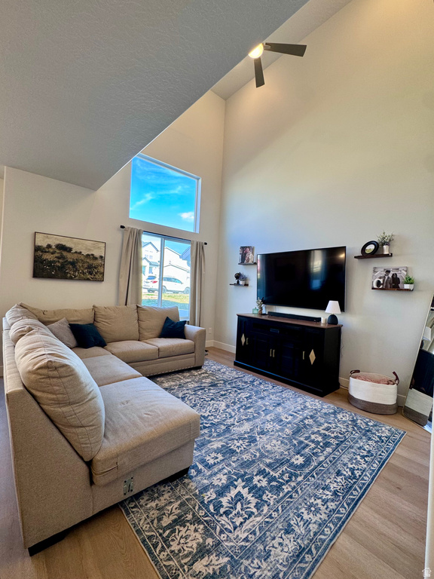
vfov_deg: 102.1
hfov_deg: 85.7
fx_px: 234
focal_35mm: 14
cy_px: 290
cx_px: 217
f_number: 2.2
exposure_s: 1/120
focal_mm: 2.22
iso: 80
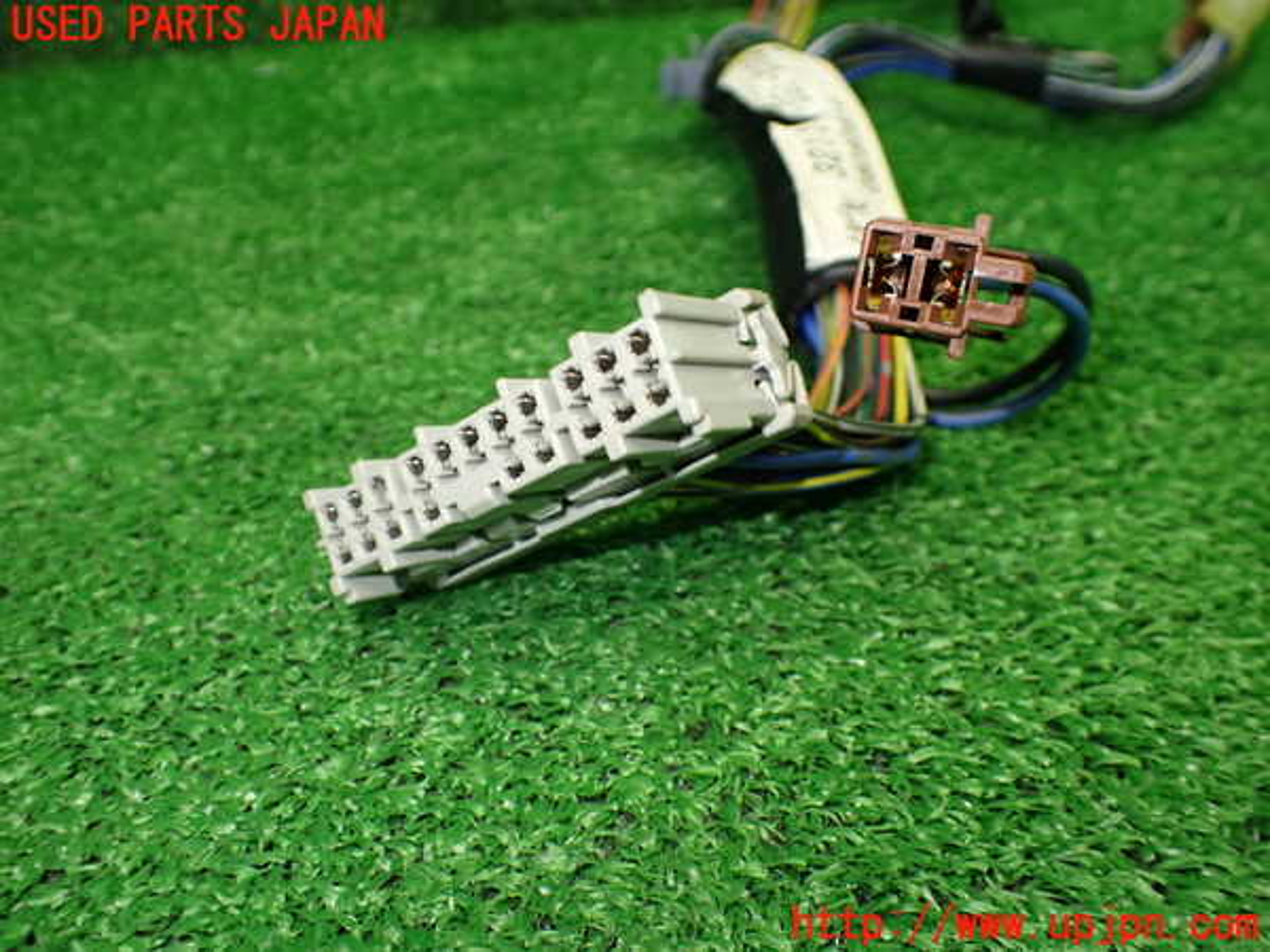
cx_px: 635
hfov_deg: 60.0
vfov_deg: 46.8
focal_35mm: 30
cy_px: 476
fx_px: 1101
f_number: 2.3
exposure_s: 1/125
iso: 400
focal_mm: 5.4
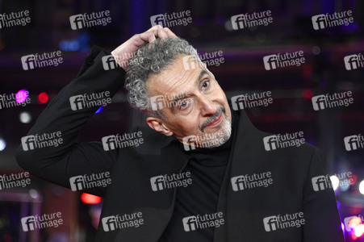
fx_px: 1617
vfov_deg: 8.6
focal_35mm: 160
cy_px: 121
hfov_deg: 12.8
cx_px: 182
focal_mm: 160
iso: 4000
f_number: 5.6
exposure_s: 1/250
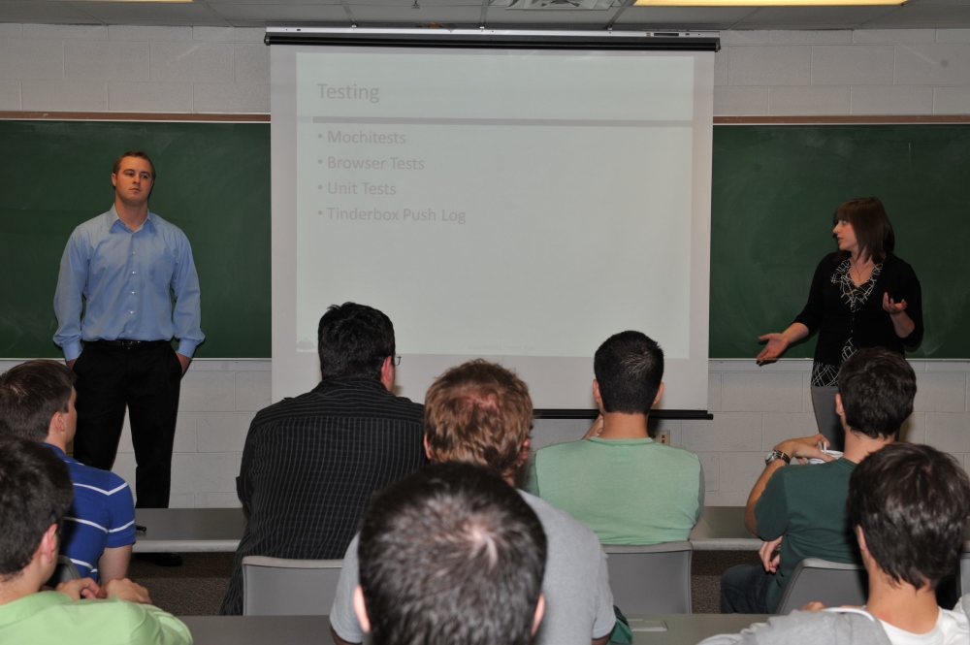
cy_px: 322
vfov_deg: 23.3
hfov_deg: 34.5
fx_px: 1561
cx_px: 485
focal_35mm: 58
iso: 220
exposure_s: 1/60
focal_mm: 58
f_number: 9
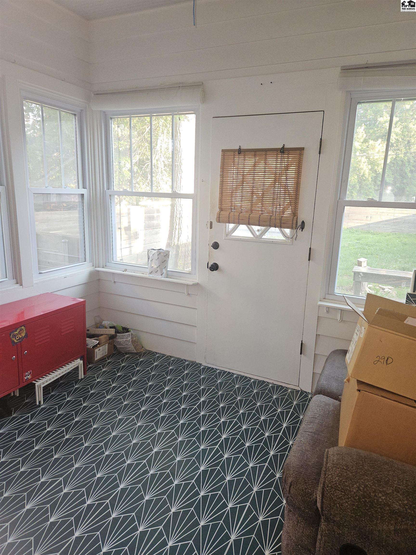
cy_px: 278
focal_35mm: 23
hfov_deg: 58.9
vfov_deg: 73.9
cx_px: 208
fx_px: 369
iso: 125
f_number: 1.8
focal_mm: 5.4
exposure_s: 1/60
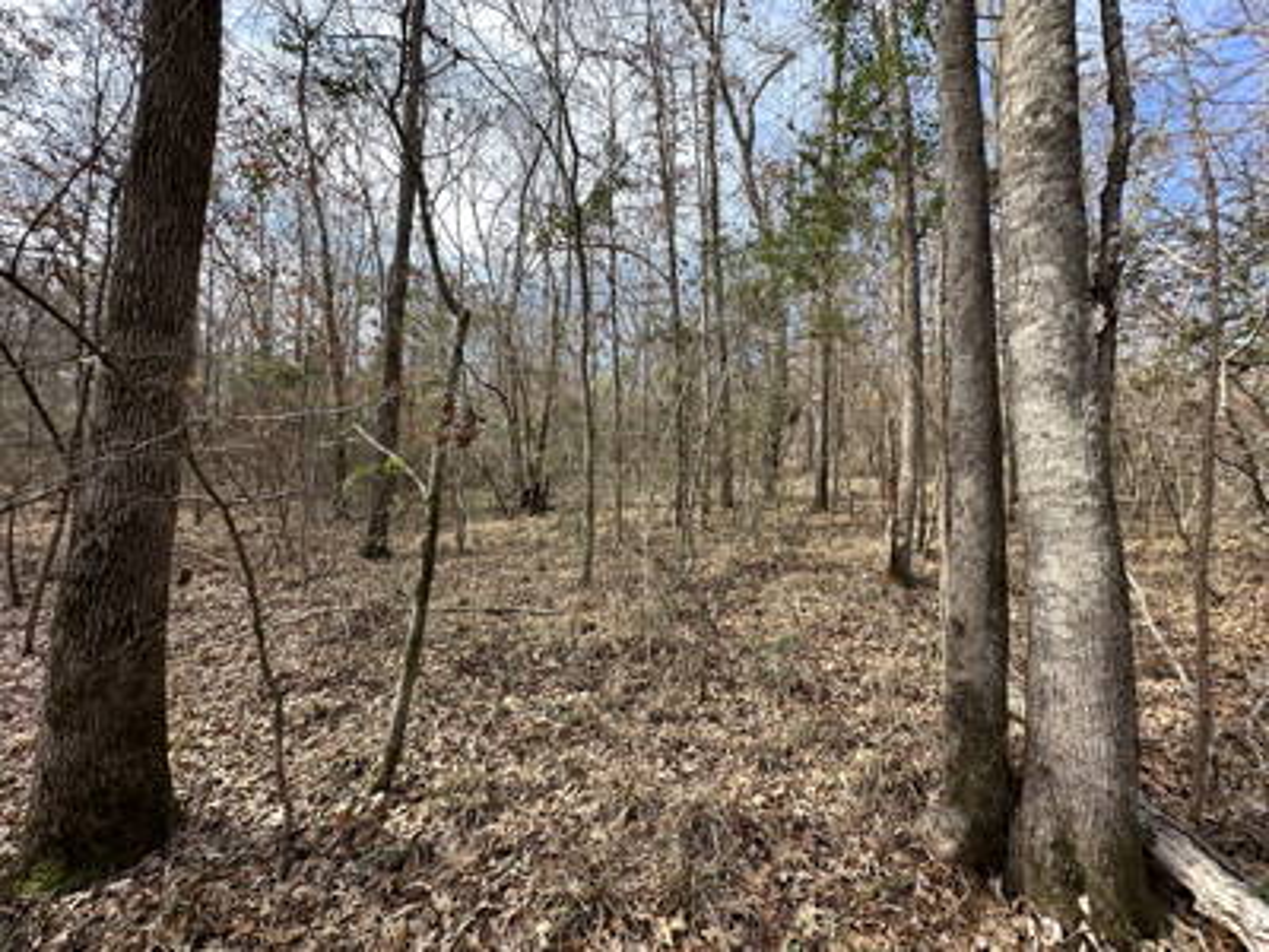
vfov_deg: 85.7
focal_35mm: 14
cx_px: 634
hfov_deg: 102.1
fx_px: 513
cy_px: 476
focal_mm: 2.22
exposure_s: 1/242
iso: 40
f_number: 2.2
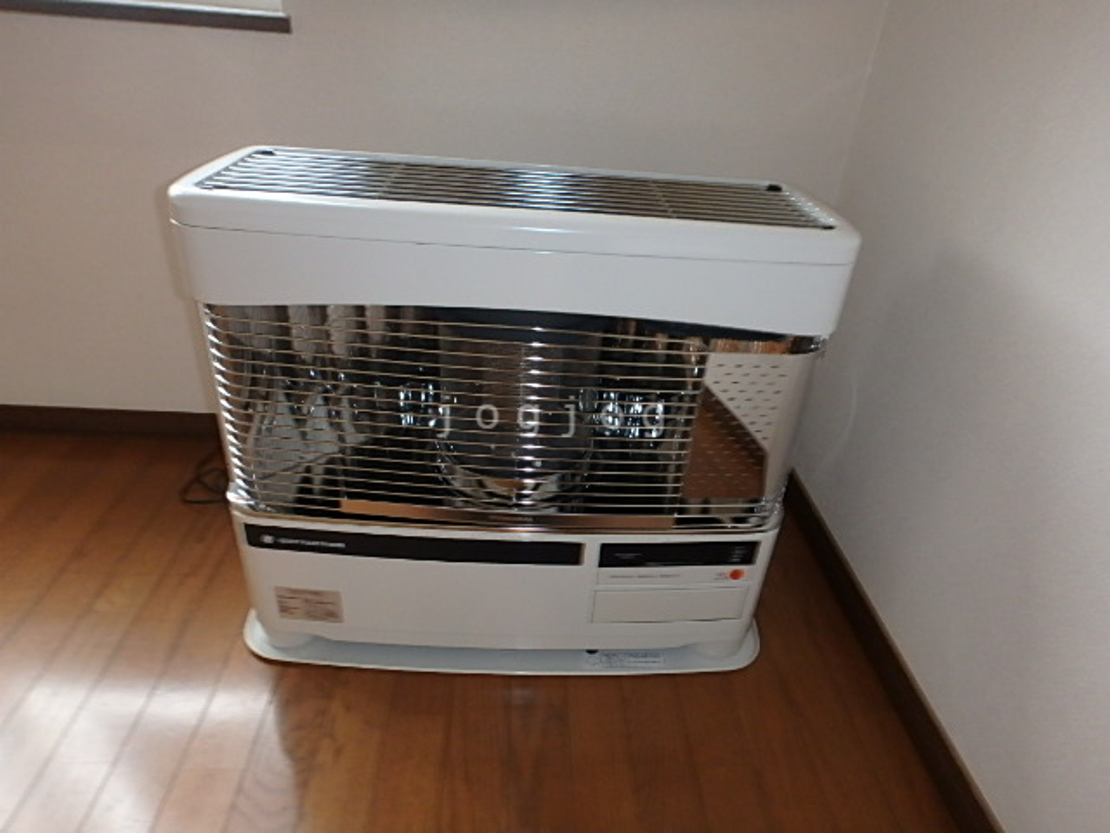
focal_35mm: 21
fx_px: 673
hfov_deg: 79.0
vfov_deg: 63.4
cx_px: 555
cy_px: 416
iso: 400
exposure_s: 1/30
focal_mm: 3.7
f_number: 3.5
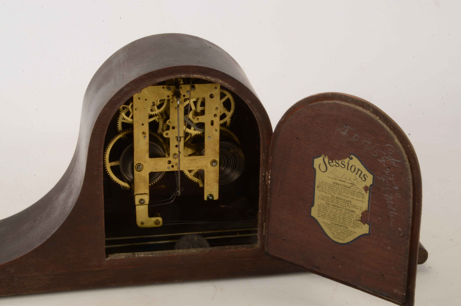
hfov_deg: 20.7
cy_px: 153
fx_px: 1265
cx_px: 230
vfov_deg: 13.8
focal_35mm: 99
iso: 250
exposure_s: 1/125
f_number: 36
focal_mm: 66
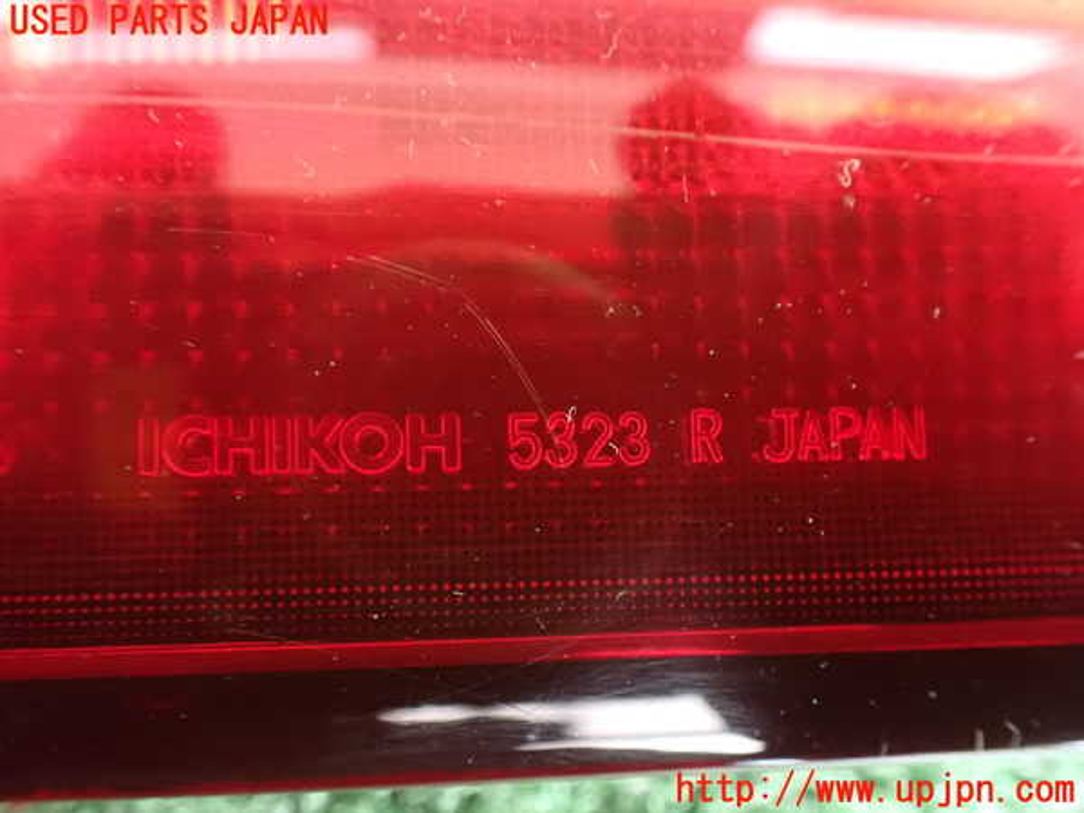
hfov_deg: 60.0
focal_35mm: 30
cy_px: 406
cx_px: 542
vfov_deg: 46.8
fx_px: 939
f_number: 2.3
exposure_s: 1/15
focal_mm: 5.4
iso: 1600
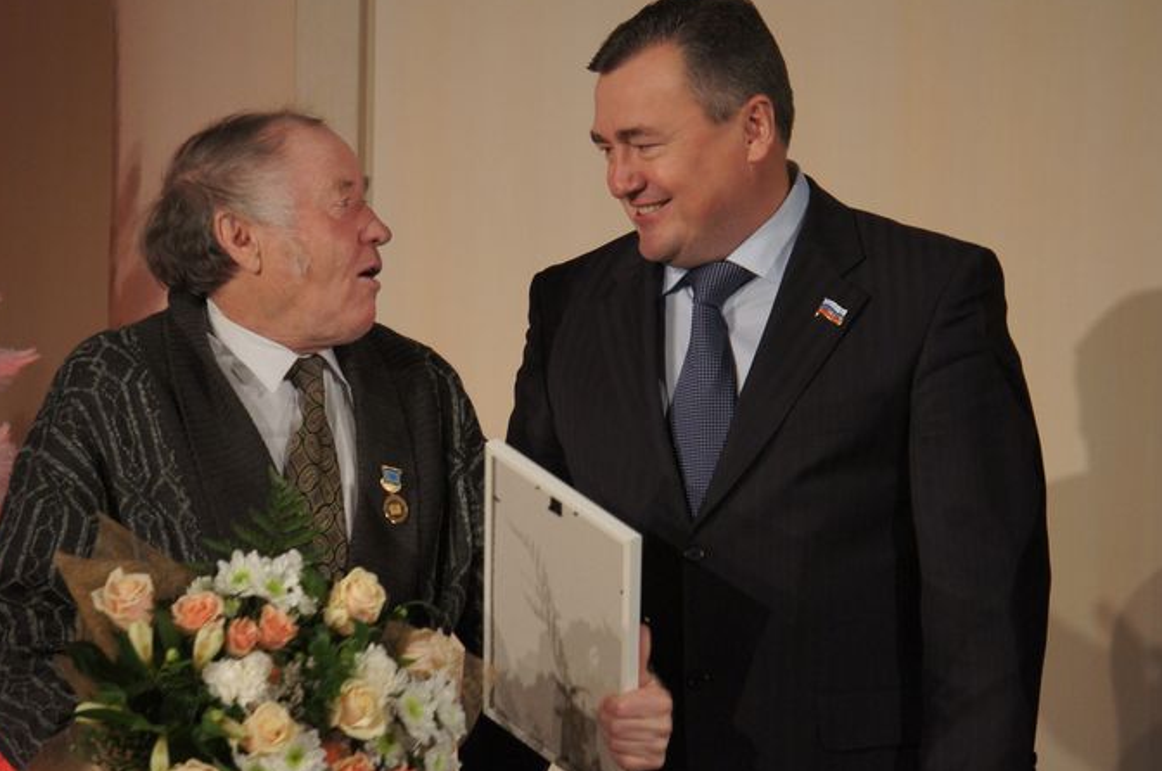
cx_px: 586
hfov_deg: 9.2
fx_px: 7252
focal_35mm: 225
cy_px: 379
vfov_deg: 6.1
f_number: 5.6
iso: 1600
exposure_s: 1/160
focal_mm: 144
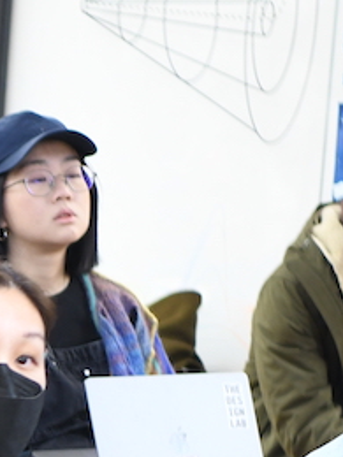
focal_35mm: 389
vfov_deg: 5.1
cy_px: 647
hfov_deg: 3.7
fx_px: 5139
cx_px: -774
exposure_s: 1/60
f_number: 2.8
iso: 1000
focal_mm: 70
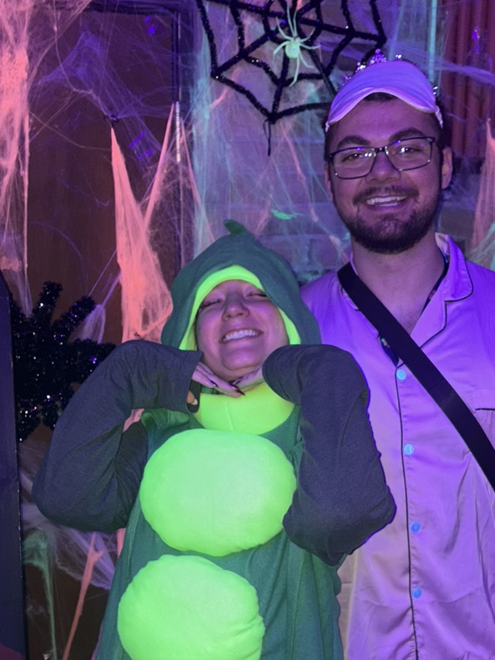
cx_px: 206
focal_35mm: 53
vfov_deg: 35.8
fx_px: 1010
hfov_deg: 27.5
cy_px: 440
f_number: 1.6
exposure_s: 1/13
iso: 100
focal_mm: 5.96
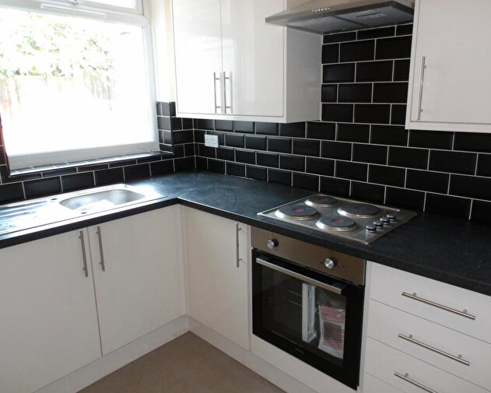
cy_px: 190
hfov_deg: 66.0
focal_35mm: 26
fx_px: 378
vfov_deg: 54.9
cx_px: 260
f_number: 4.1
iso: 200
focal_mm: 4.3
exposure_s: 1/19
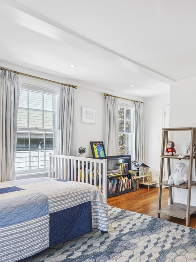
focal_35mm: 26
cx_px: 180
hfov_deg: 47.2
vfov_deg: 67.3
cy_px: 138
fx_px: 196
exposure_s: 1/13
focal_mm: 16
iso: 250
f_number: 8
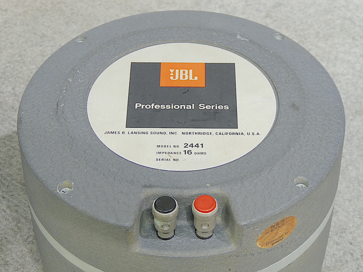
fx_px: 828
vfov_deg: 18.7
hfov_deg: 24.7
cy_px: 136
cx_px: 182
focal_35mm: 79
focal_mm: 14.1
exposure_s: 1/3.2
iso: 200
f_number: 4.7
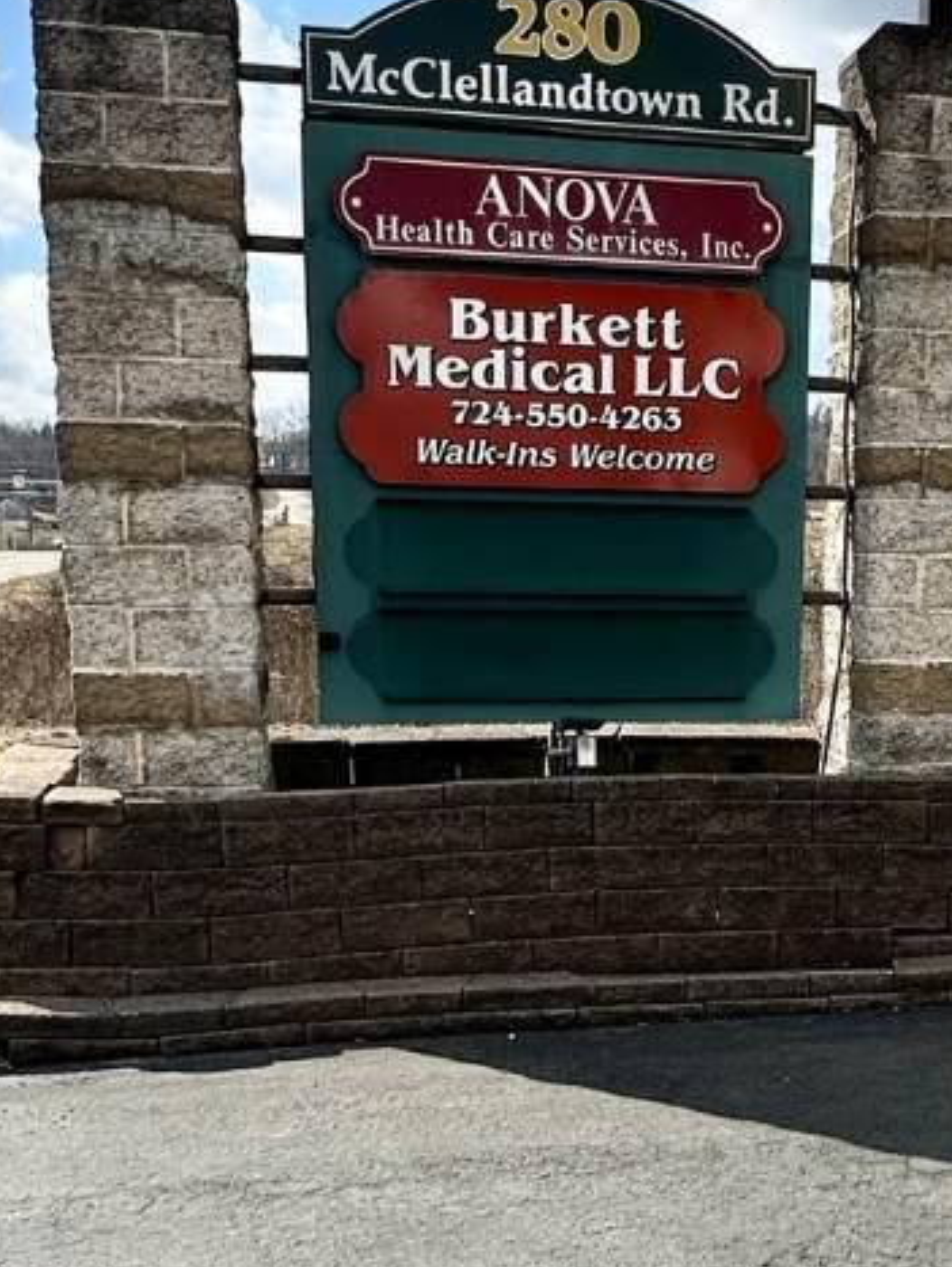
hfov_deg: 58.7
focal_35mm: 23
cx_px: 551
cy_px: 567
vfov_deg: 73.7
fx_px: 842
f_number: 2.2
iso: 40
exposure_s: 1/1473
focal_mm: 2.22
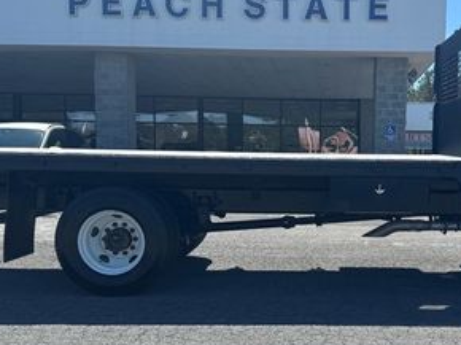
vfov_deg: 27.4
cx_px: 331
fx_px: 705
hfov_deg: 35.6
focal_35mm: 53
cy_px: 223
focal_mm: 6.76
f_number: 1.78
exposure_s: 1/3802
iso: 80
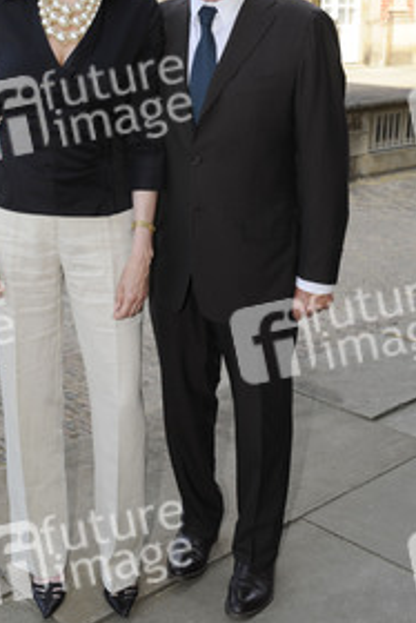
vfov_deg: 33.2
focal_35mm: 60
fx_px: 1039
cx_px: 142
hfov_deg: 22.6
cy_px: 220
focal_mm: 42
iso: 250
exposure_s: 1/250
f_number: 8
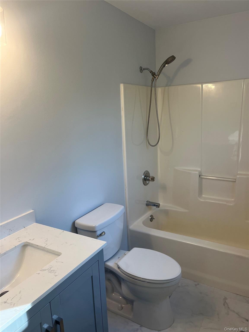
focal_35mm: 26
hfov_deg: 53.1
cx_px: 124
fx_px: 249
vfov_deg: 67.3
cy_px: 166
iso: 50
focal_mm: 5.1
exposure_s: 1/120
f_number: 1.6
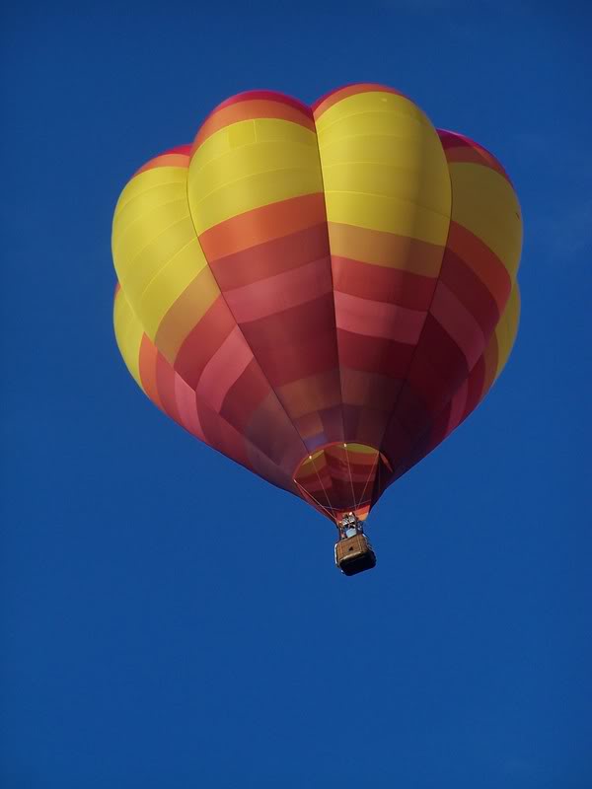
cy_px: 394
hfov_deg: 5.5
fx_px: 6111
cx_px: 296
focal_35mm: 268
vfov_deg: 7.4
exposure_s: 1/500
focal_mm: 44.4
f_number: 5
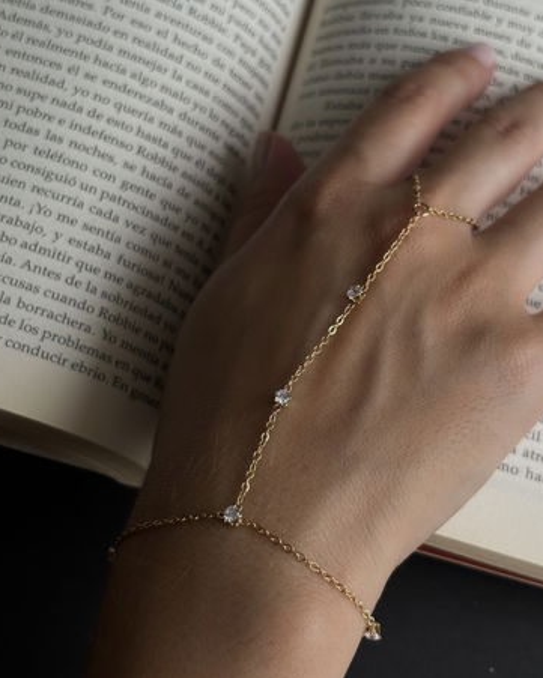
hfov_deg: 25.4
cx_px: 280
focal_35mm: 60
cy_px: 341
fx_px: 1205
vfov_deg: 31.4
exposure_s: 1/161
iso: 32
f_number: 1.6
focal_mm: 5.96
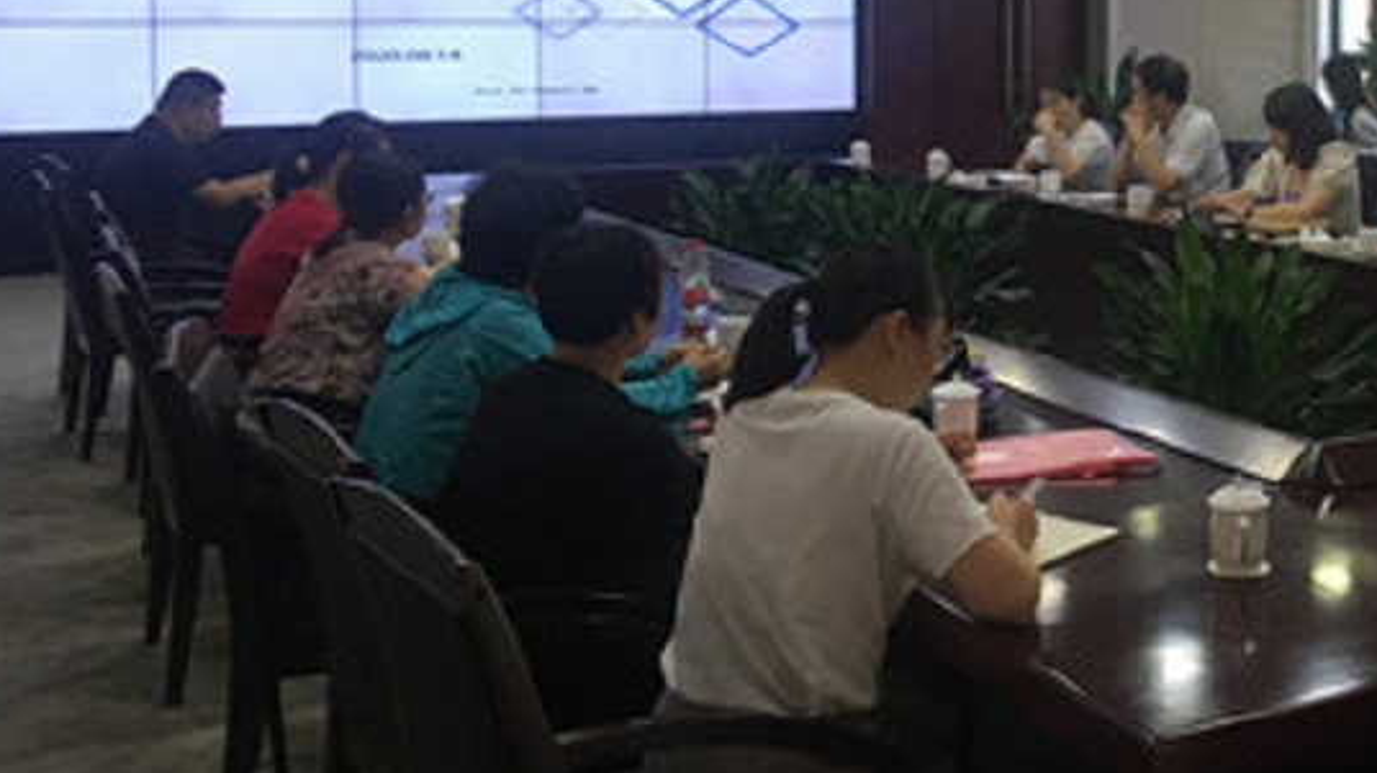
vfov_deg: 21.1
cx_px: 1187
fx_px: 2044
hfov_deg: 35.5
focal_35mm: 56
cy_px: 118
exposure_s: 1/33
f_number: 2.2
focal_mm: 4.15
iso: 40
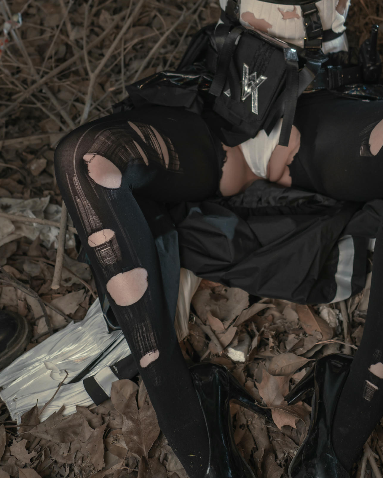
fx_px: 864
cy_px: 38
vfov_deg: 29.5
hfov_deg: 24.9
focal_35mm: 61
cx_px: 250
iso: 200
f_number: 3.2
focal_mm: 35
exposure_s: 1/30
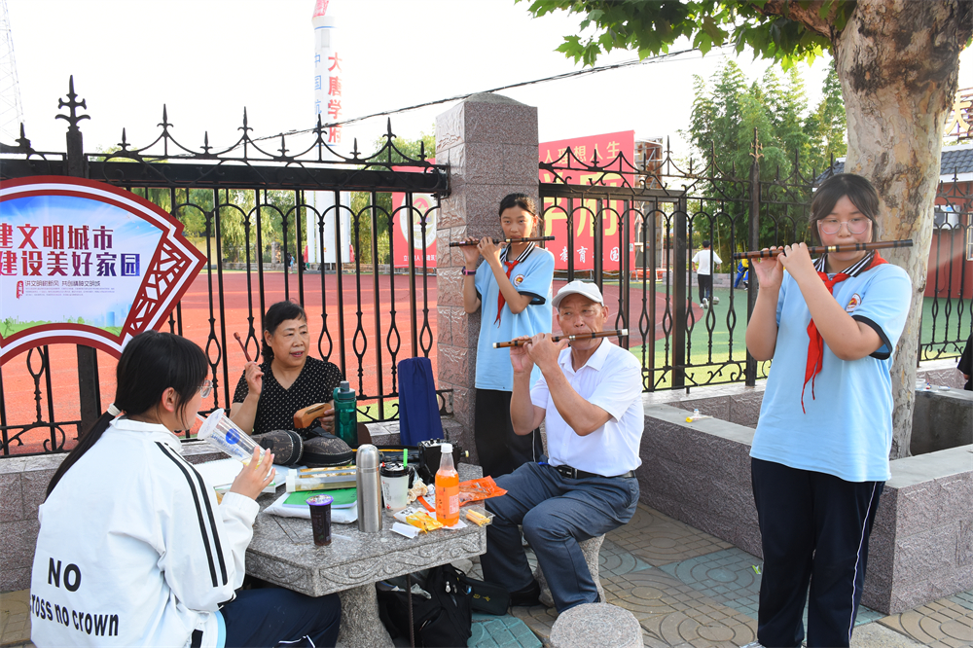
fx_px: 729
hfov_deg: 67.4
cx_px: 486
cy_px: 324
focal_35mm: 27
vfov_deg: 47.9
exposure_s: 1/250
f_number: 8
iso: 500
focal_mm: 18
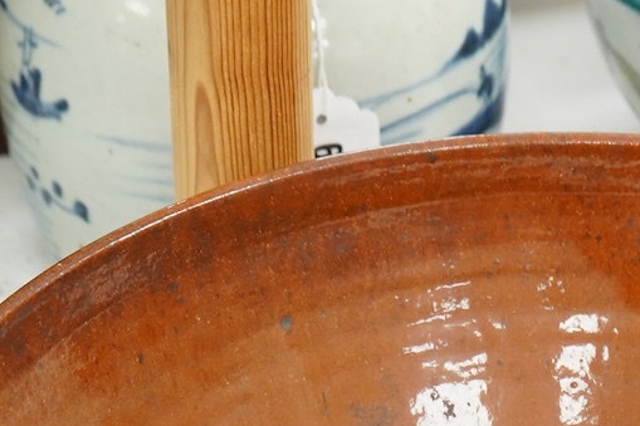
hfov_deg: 12.6
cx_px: 568
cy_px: 613
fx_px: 2879
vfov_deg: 8.3
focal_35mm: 162
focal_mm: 48
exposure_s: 1/125
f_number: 5
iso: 2500
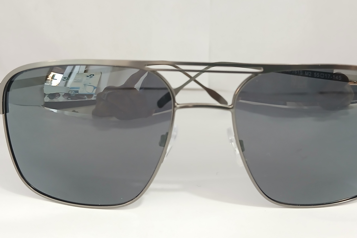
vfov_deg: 33.3
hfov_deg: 48.4
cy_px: 90
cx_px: 190
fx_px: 397
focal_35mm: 40
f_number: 1.8
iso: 320
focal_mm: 3.98
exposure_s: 1/25
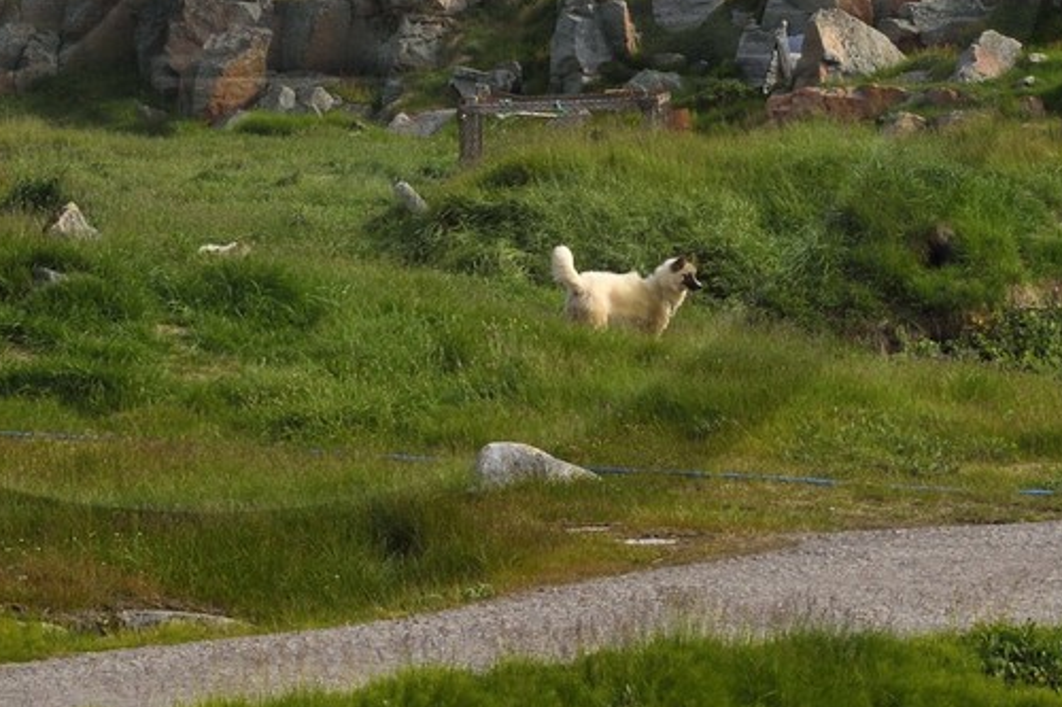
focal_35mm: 416
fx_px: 12267
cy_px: -268
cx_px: 204
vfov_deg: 3.3
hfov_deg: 5.0
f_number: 14
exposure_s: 1/250
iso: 200
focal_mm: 130
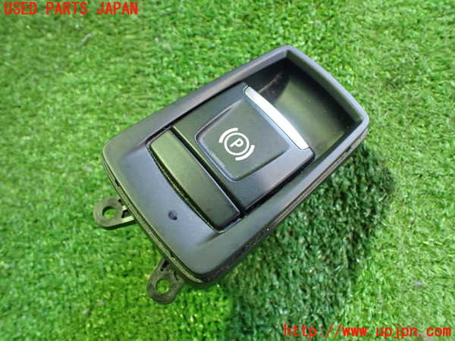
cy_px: 170
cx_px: 228
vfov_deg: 46.8
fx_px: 394
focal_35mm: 30
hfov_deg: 60.0
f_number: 2.3
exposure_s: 1/30
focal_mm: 5.4
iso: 1000
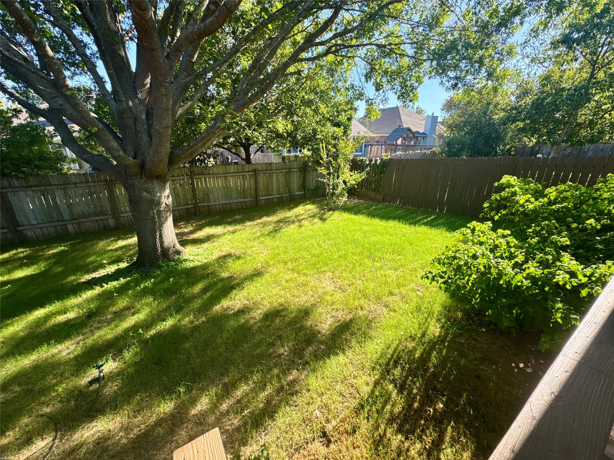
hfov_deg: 102.1
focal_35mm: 14
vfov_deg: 85.7
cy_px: 230
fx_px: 248
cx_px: 307
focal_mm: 2.22
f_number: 2.2
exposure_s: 1/451
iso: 40
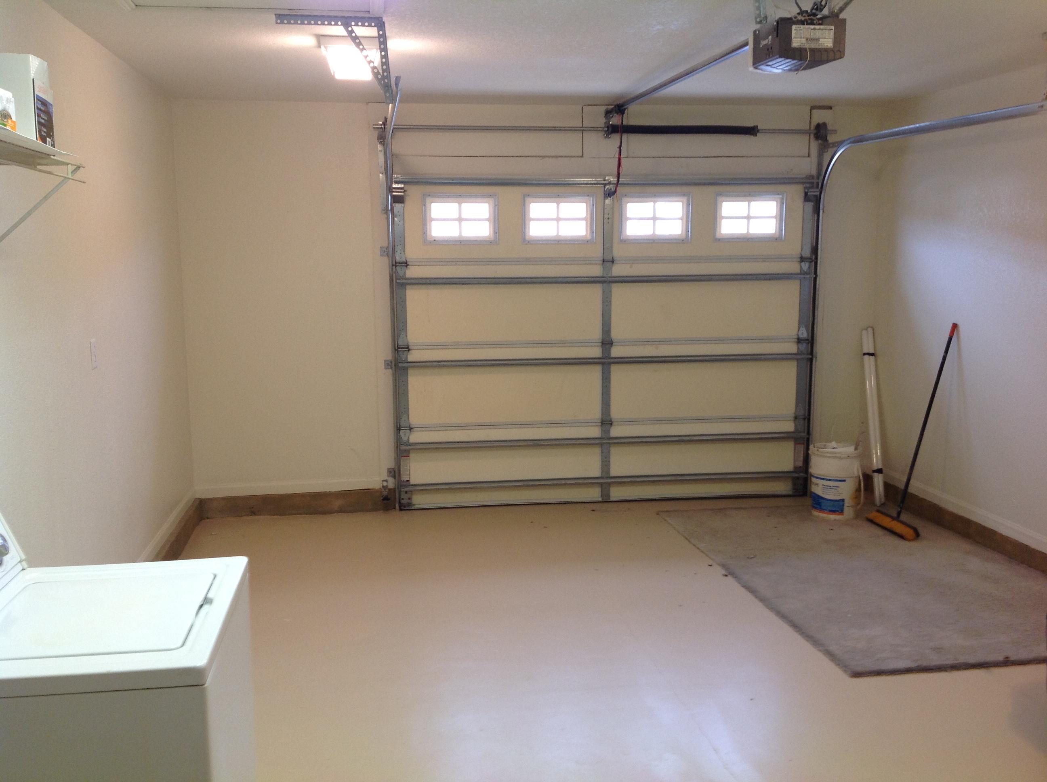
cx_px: 524
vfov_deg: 40.6
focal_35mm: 35
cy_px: 391
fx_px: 1057
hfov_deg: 52.7
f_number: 2.4
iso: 50
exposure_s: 1/17
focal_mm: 4.28
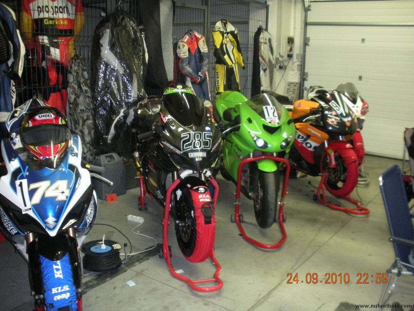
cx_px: 207
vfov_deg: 40.7
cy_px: 156
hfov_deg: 52.6
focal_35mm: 35
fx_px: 419
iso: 418
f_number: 3.5
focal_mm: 6.3
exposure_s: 1/30
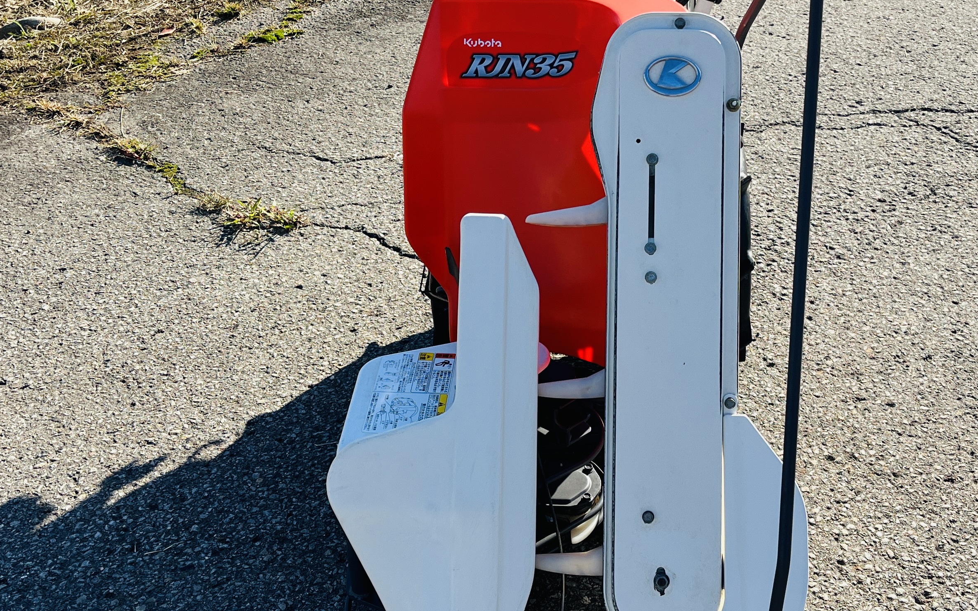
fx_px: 1253
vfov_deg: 27.4
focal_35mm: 47
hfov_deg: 42.6
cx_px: 549
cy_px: 296
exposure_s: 1/1862
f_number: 1.6
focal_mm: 5.1
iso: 50
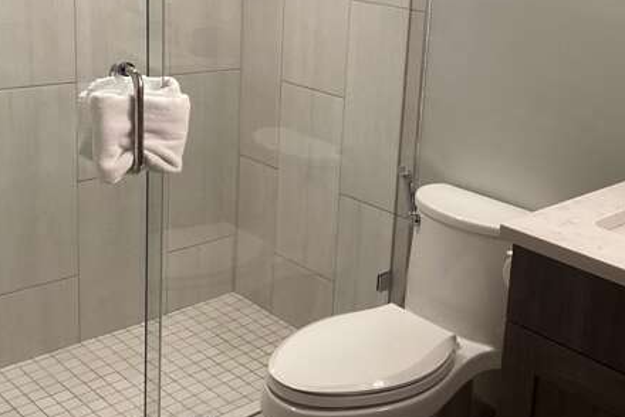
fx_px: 869
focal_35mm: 50
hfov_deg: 39.2
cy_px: 121
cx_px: 407
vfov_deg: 26.8
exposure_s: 1/60
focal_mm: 3.3
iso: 160
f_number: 2.4
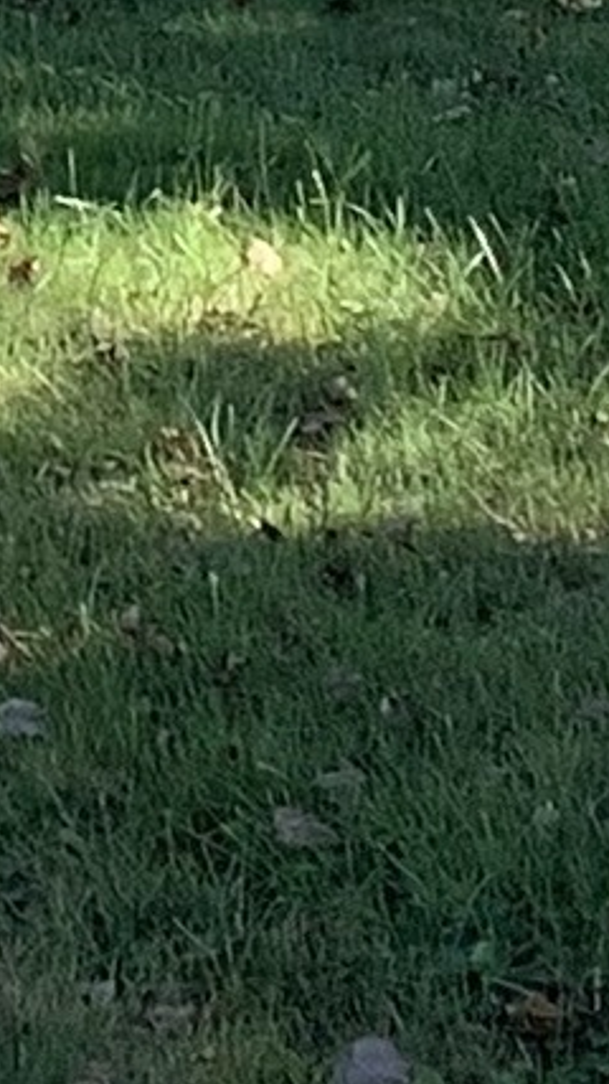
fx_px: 6980
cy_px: -1221
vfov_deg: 8.3
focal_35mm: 243
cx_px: -860
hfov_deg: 4.9
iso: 25
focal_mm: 3.3
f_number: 2.4
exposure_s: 1/350
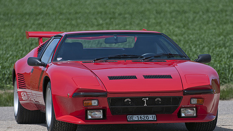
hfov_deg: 6.4
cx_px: 121
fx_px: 2089
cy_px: 74
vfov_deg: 3.6
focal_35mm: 338
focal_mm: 200
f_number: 4
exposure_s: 1/1000
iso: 100
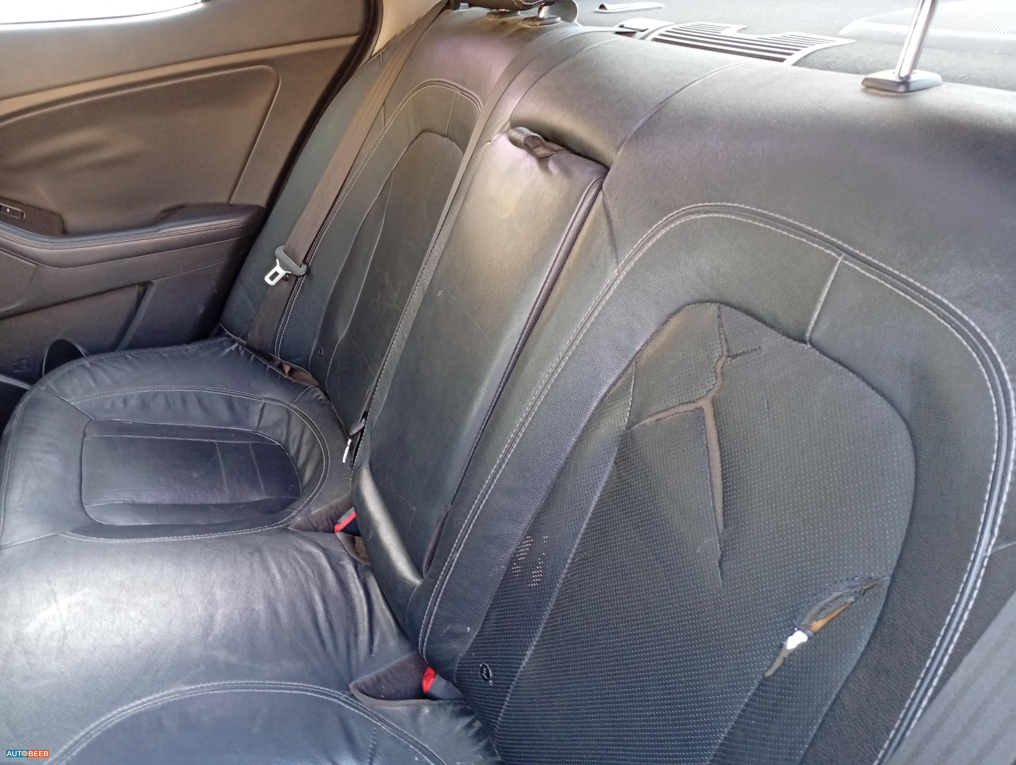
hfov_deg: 65.2
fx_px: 794
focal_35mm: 27
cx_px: 508
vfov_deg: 51.5
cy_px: 382
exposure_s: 1/20
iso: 586
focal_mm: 3.98
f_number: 1.8
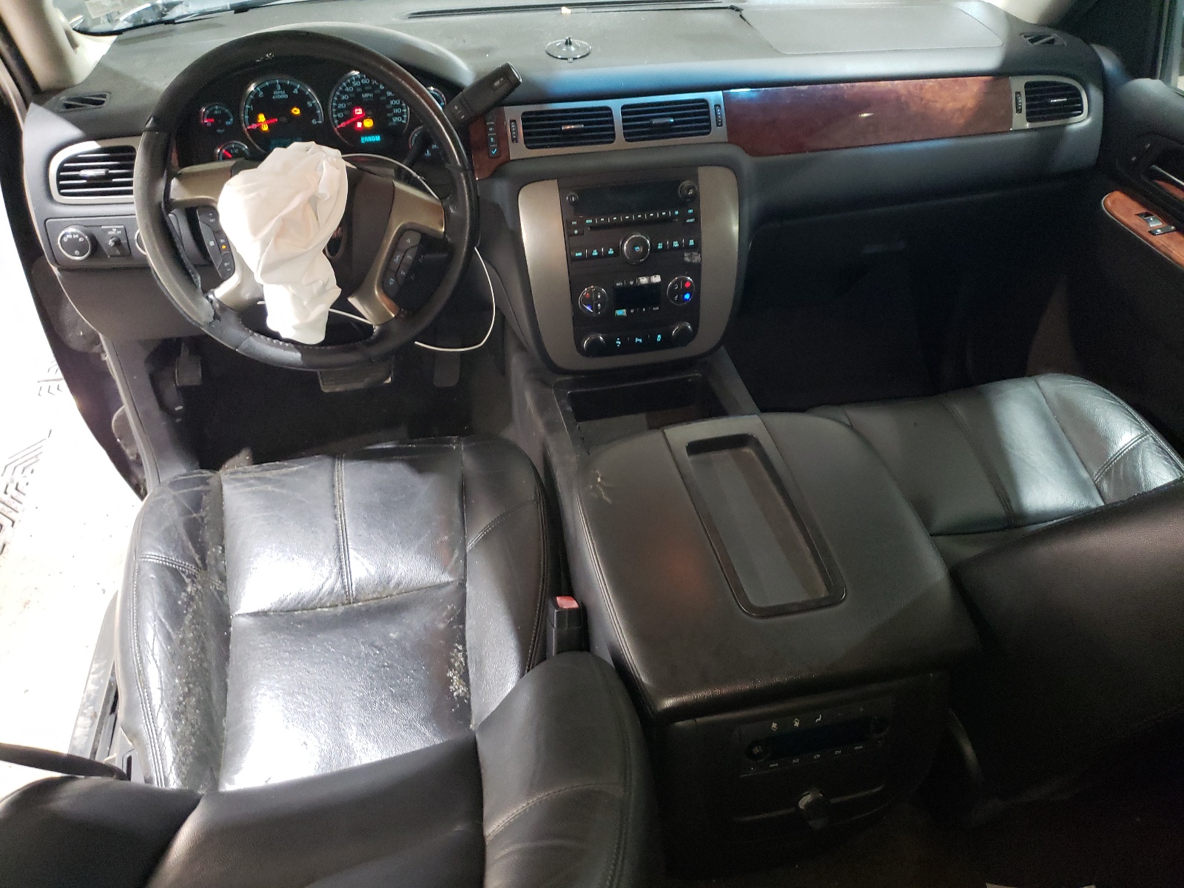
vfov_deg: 53.1
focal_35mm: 26
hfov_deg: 67.3
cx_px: 592
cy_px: 444
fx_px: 889
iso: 394
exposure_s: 1/30
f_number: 1.5
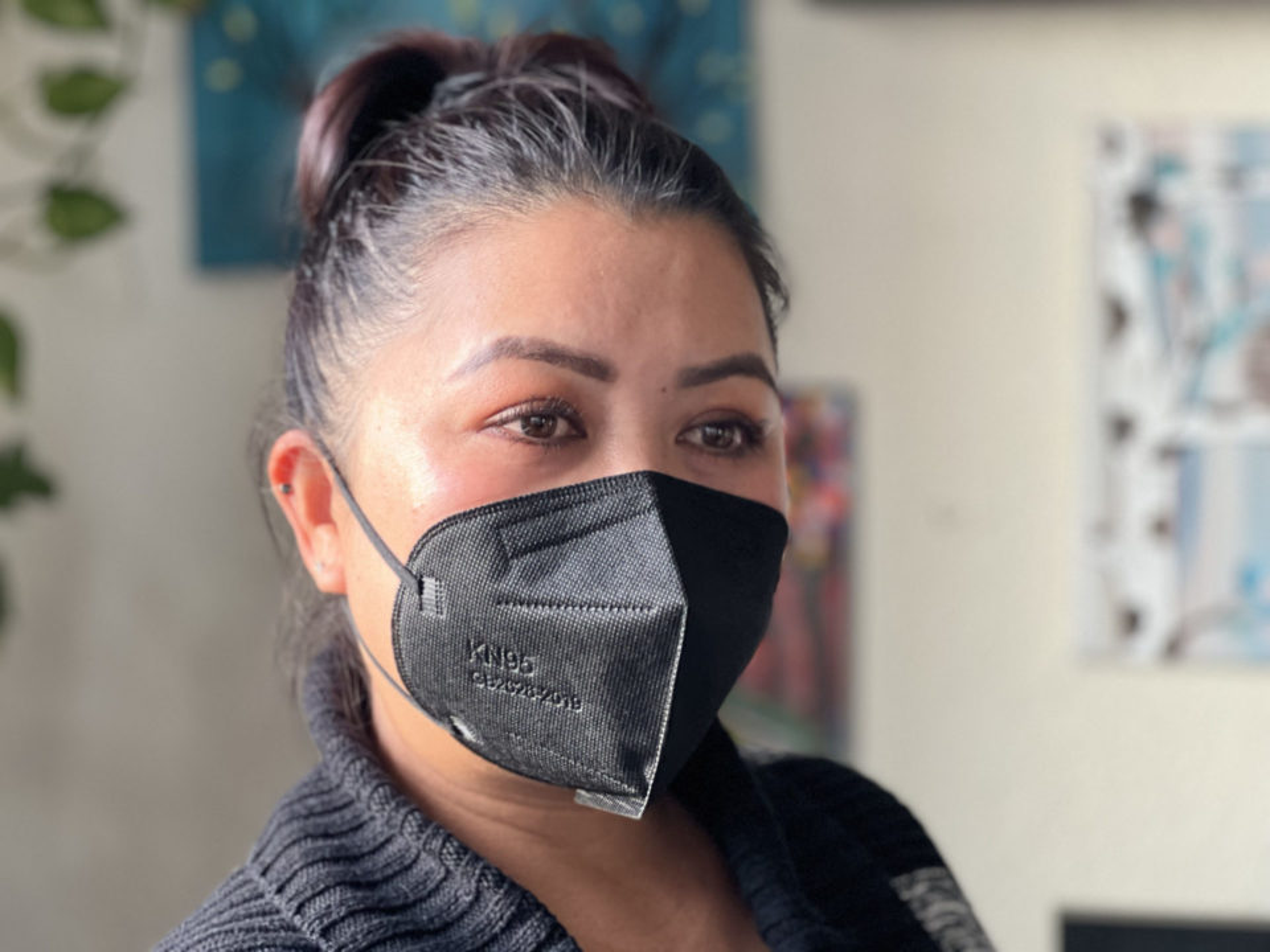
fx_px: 2825
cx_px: 635
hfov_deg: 25.3
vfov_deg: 19.1
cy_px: 476
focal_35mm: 77
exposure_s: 1/40
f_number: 2.8
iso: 320
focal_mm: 9
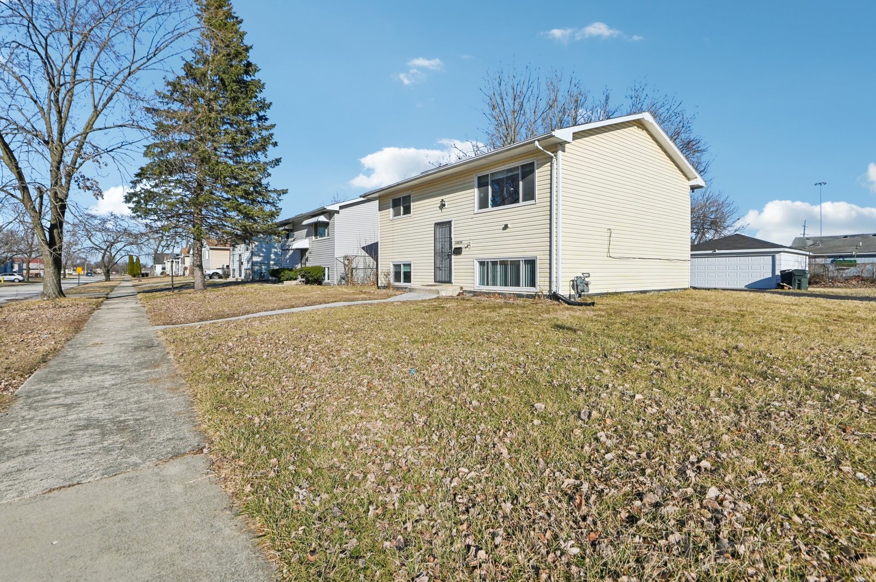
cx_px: 438
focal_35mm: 17
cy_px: 291
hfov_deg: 93.3
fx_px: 413
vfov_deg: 70.3
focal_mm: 17
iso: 400
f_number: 13
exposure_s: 1/1000
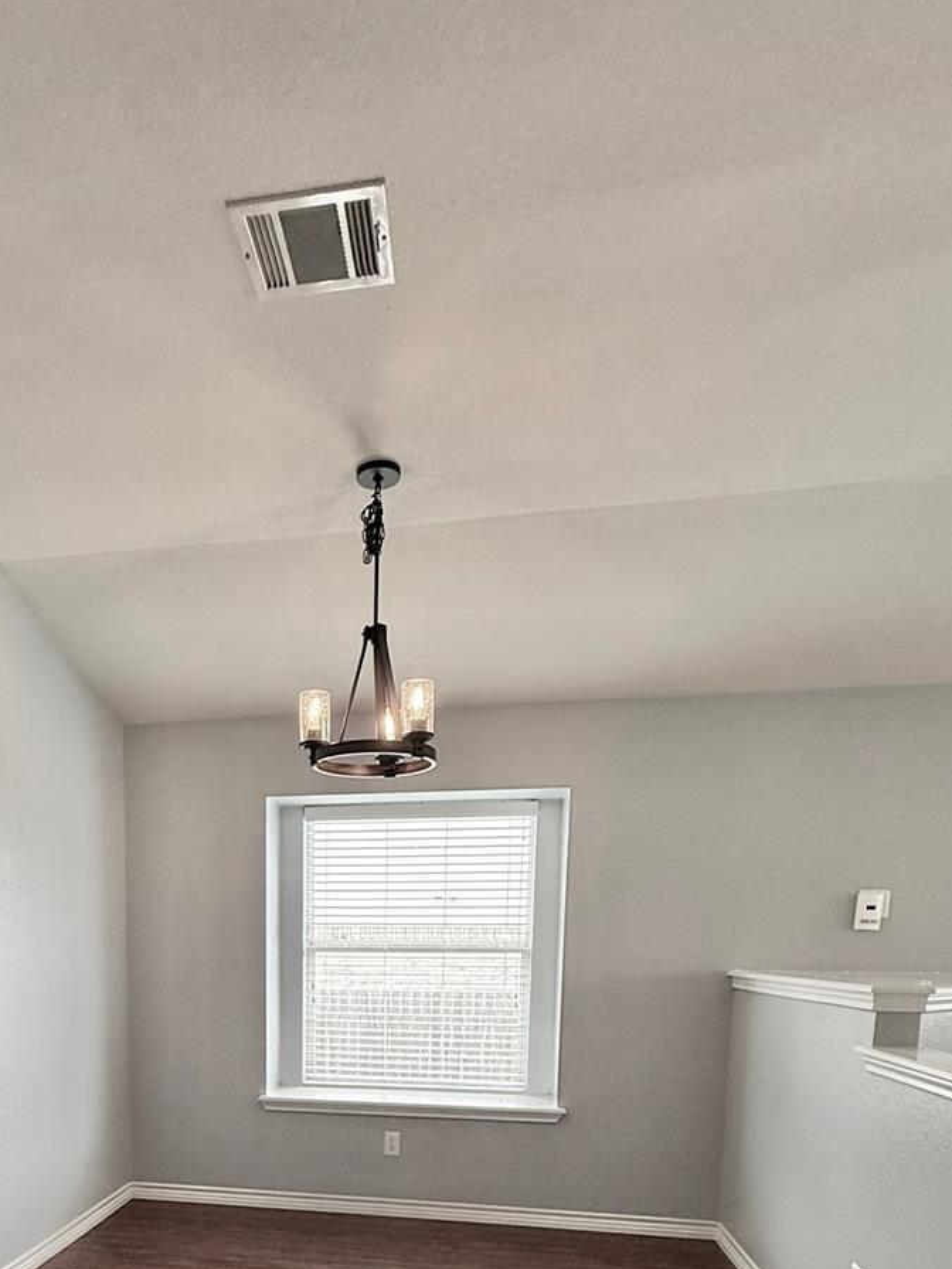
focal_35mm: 24
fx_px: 880
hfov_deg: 55.2
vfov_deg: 63.6
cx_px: 293
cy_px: 1061
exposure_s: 1/120
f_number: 2.2
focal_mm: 2.22
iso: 160
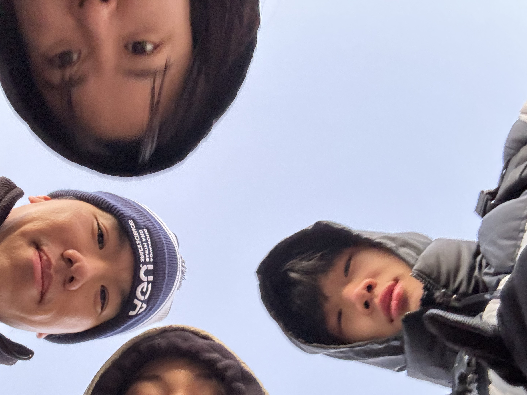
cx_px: 170
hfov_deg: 55.5
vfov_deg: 43.4
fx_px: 487
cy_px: 272
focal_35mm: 32
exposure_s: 1/19
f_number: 1.9
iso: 640
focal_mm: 2.69
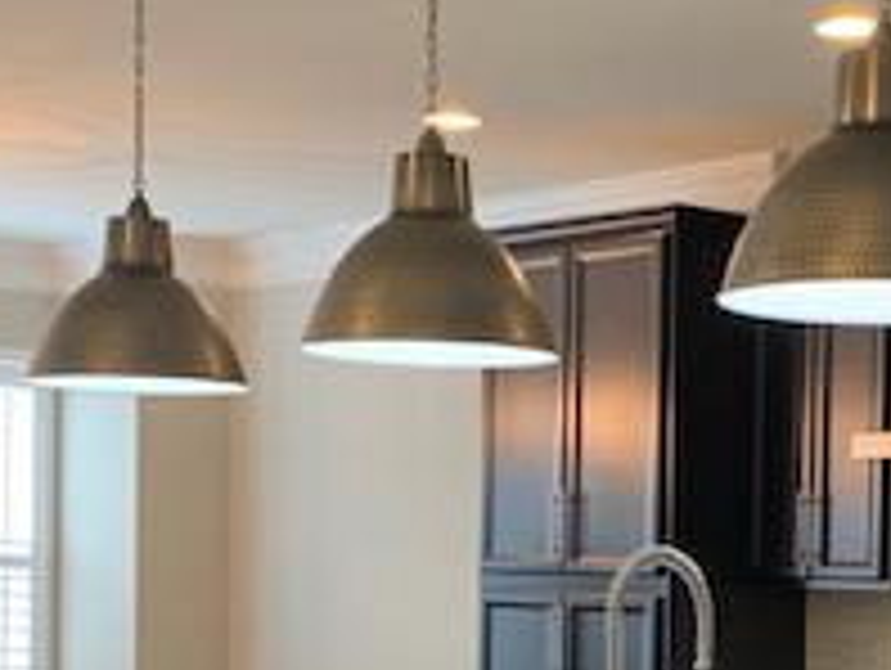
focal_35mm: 84
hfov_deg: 22.9
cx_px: 734
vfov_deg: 17.3
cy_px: 639
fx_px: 2165
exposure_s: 1/60
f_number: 1.8
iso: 125
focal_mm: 4.25
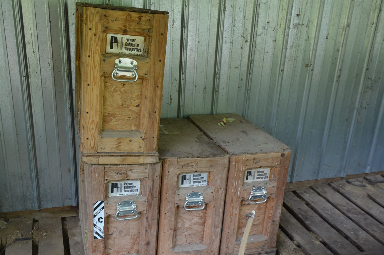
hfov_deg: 50.7
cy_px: 143
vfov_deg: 34.9
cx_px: 173
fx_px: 404
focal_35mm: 38
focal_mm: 20
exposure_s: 1/100
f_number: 5
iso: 400
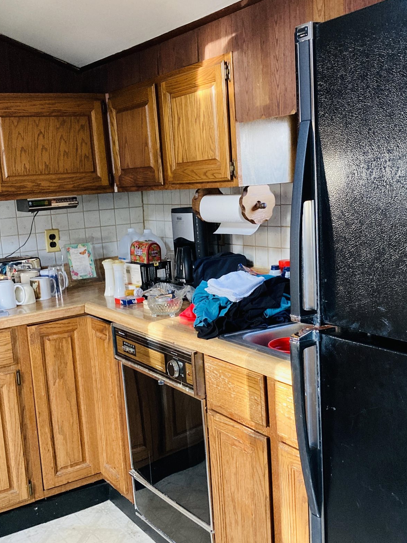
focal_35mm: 41
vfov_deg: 45.8
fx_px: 643
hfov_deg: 35.1
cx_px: 205
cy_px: 286
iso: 320
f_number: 1.8
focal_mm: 3.99
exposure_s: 1/45
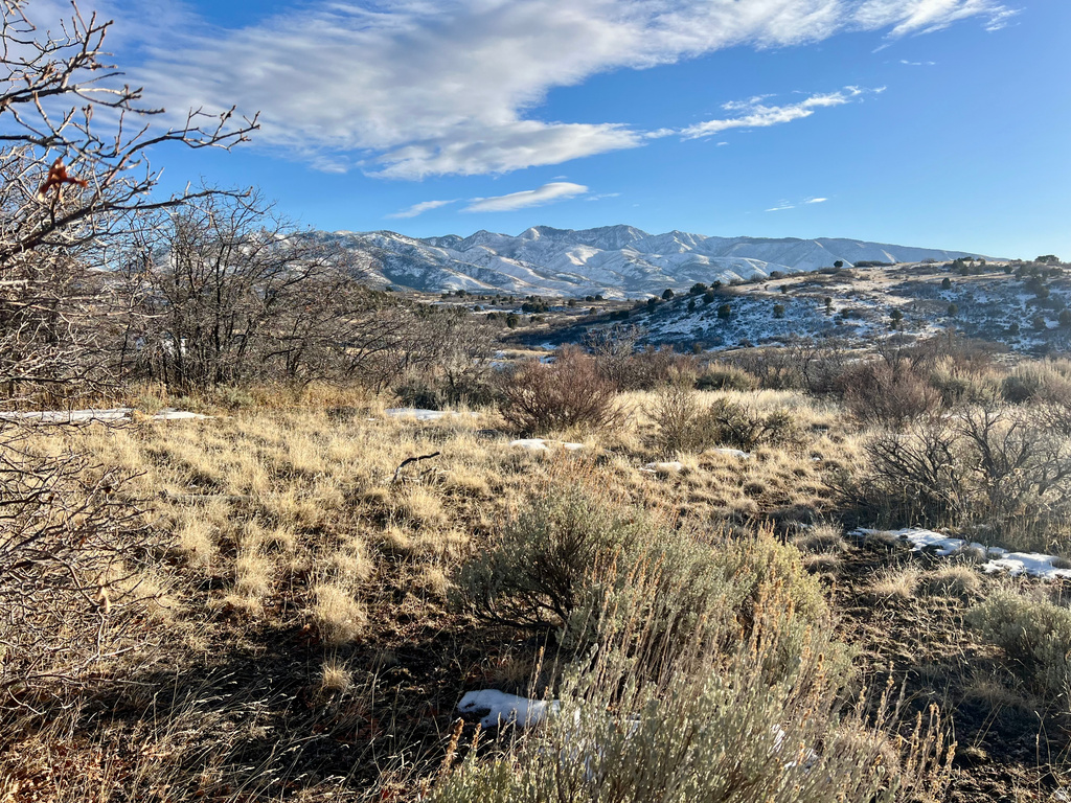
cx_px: 536
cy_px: 402
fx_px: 804
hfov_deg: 67.3
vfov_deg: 53.1
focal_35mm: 26
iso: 50
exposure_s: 1/2994
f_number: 1.5
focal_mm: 5.7
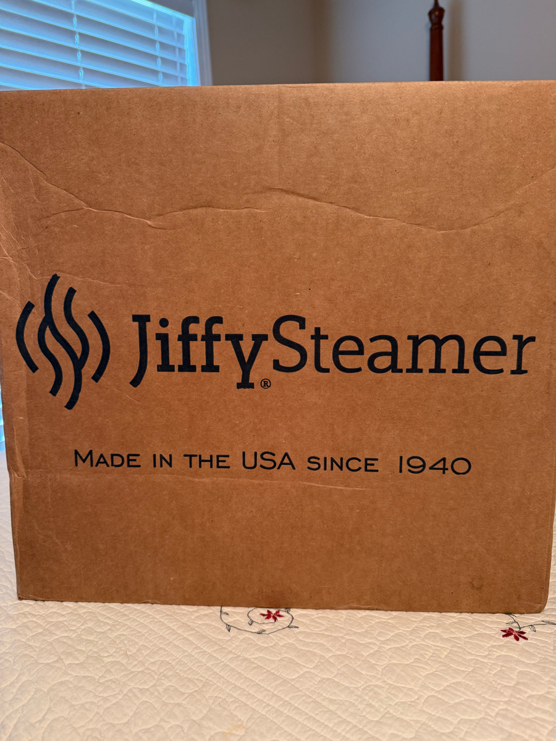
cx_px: 278
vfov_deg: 71.6
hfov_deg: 56.8
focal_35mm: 24
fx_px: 514
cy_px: 370
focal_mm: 6.76
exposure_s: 1/60
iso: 200
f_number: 1.78
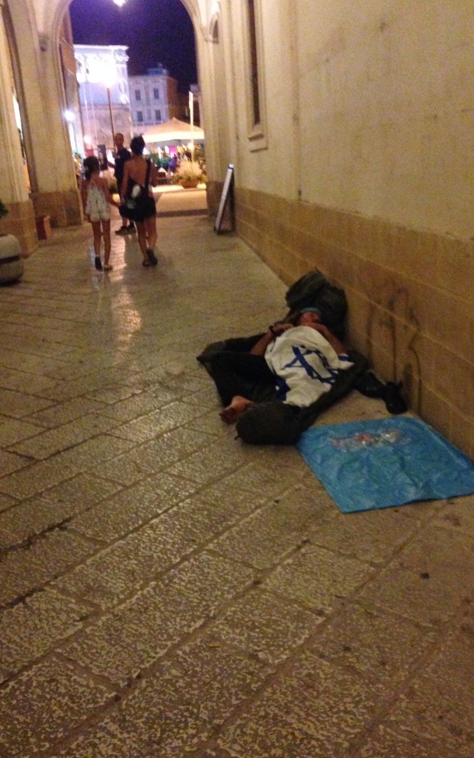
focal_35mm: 36
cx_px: 237
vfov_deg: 54.0
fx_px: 744
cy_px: 385
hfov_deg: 35.3
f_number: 2.4
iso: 800
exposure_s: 1/15
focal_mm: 4.12
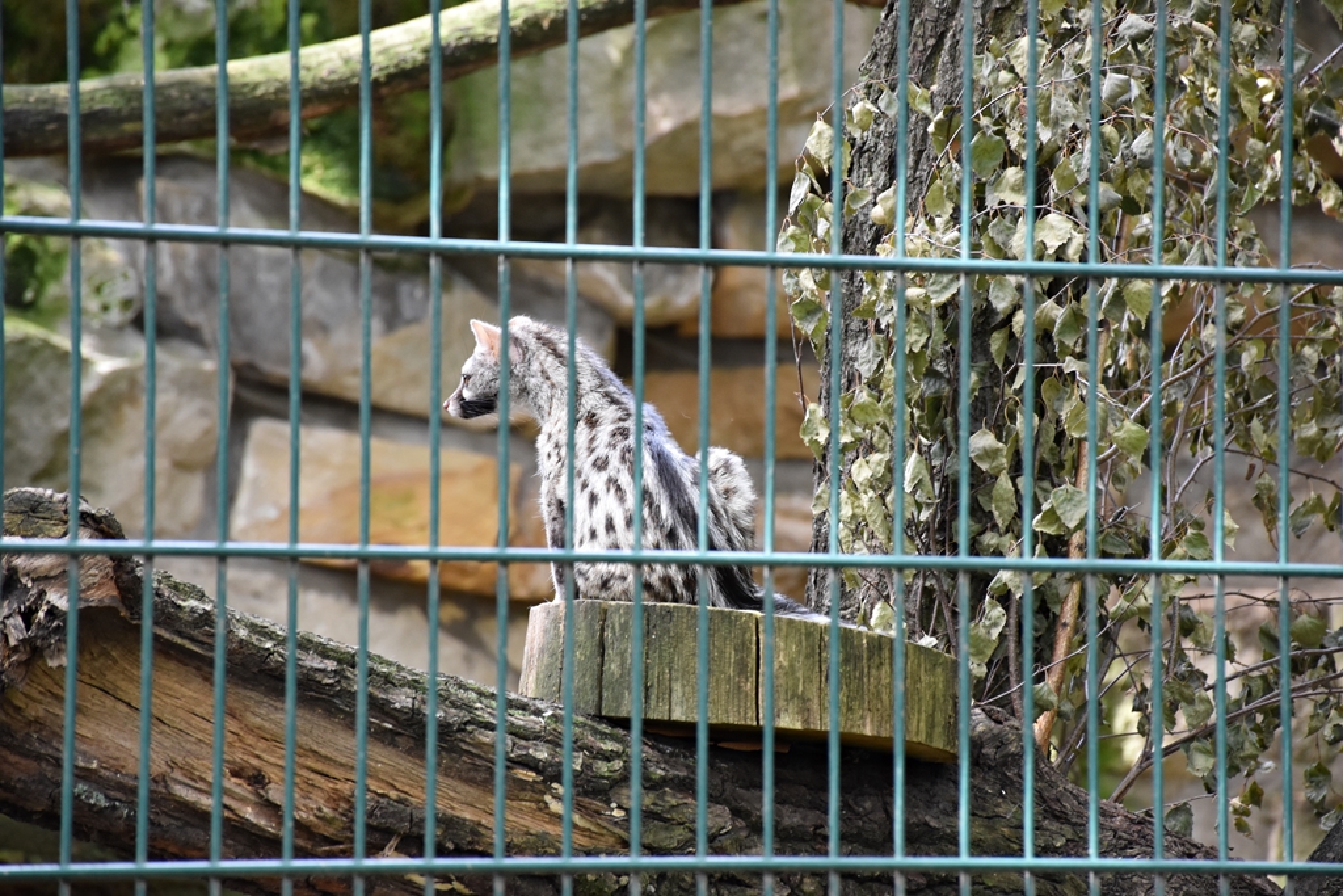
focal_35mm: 210
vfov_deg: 6.5
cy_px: 448
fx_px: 7835
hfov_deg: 9.8
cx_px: 672
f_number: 5.6
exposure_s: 1/125
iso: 1100
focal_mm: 140
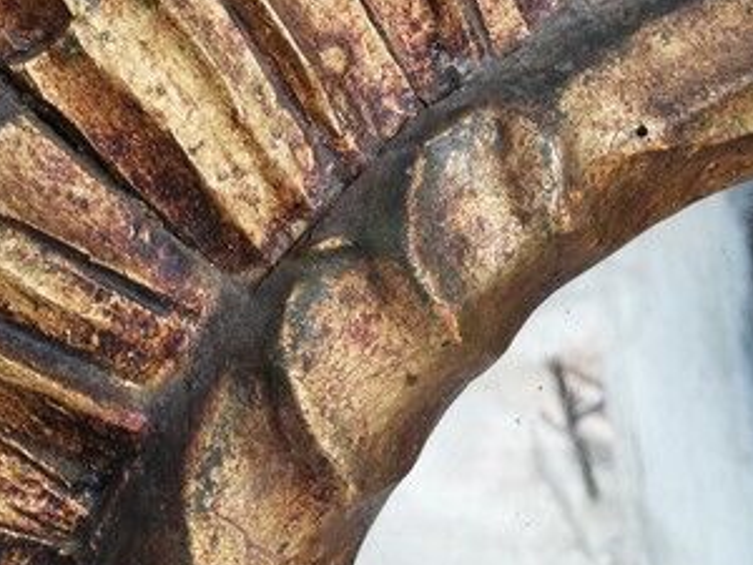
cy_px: -100
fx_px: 1131
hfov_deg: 36.7
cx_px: 304
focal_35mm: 52
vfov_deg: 25.4
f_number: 2.2
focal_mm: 3.81
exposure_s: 1/107
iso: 50
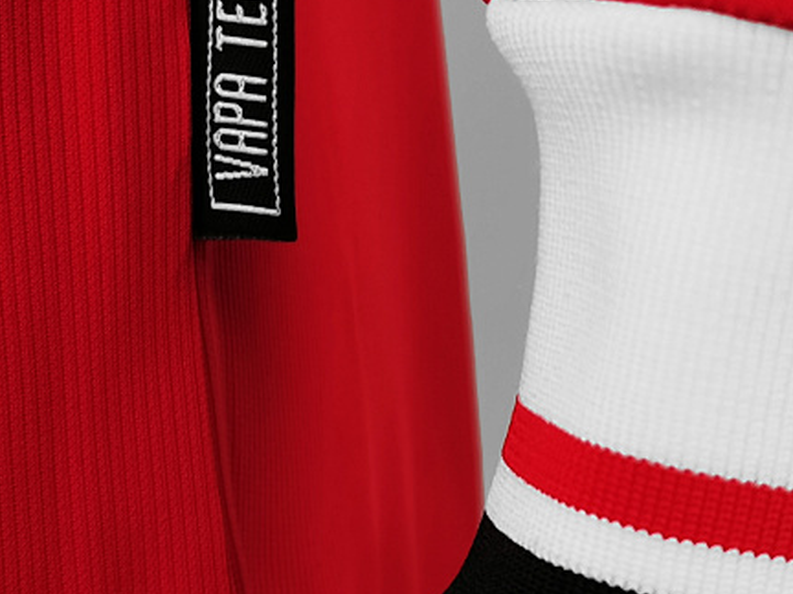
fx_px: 2291
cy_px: 319
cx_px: 626
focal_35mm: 100
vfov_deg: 14.8
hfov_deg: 19.5
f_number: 1.8
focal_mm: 5.58
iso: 100
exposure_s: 1/60
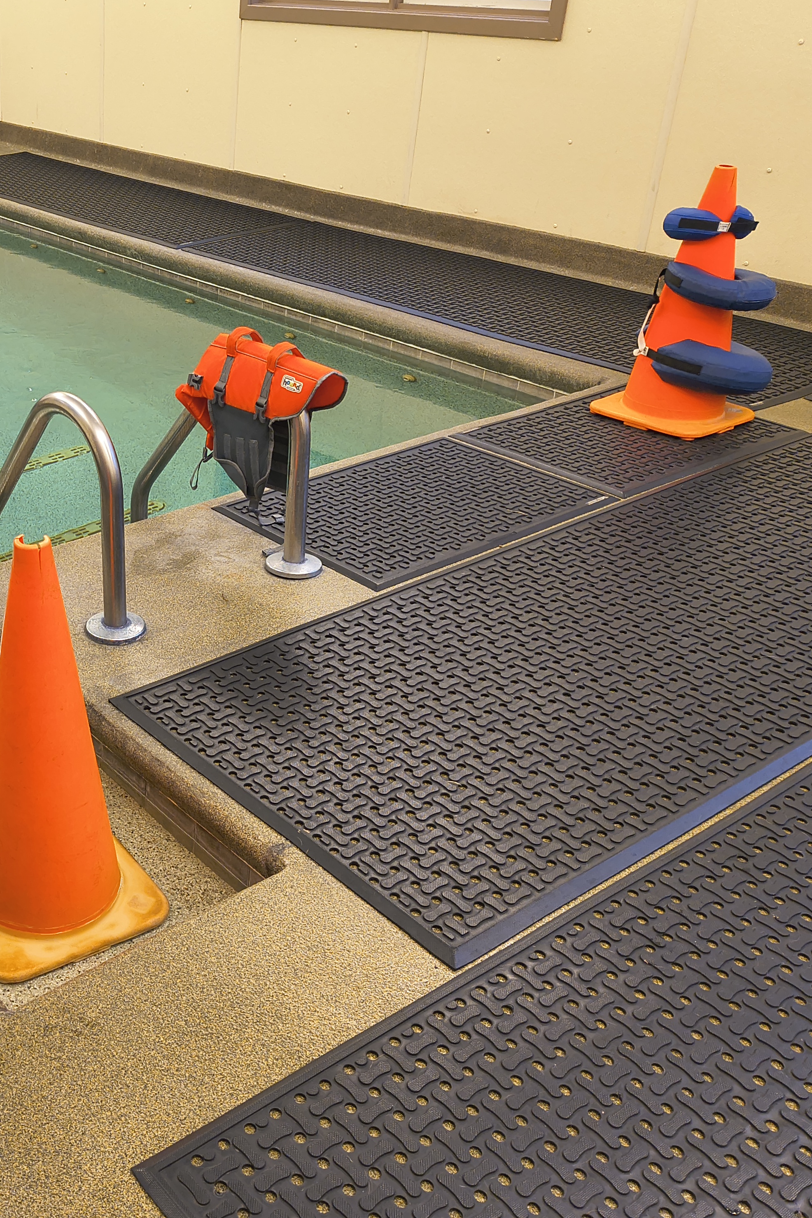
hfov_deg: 34.5
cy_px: 596
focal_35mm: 36
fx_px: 1218
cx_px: 63
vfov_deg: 53.1
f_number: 1.7
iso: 610
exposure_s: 1/60
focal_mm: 4.68
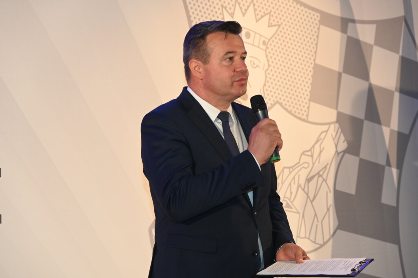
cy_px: 139
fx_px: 1392
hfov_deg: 17.1
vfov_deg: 11.4
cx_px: 209
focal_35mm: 120
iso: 3600
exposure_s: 1/125
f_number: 6.3
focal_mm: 120
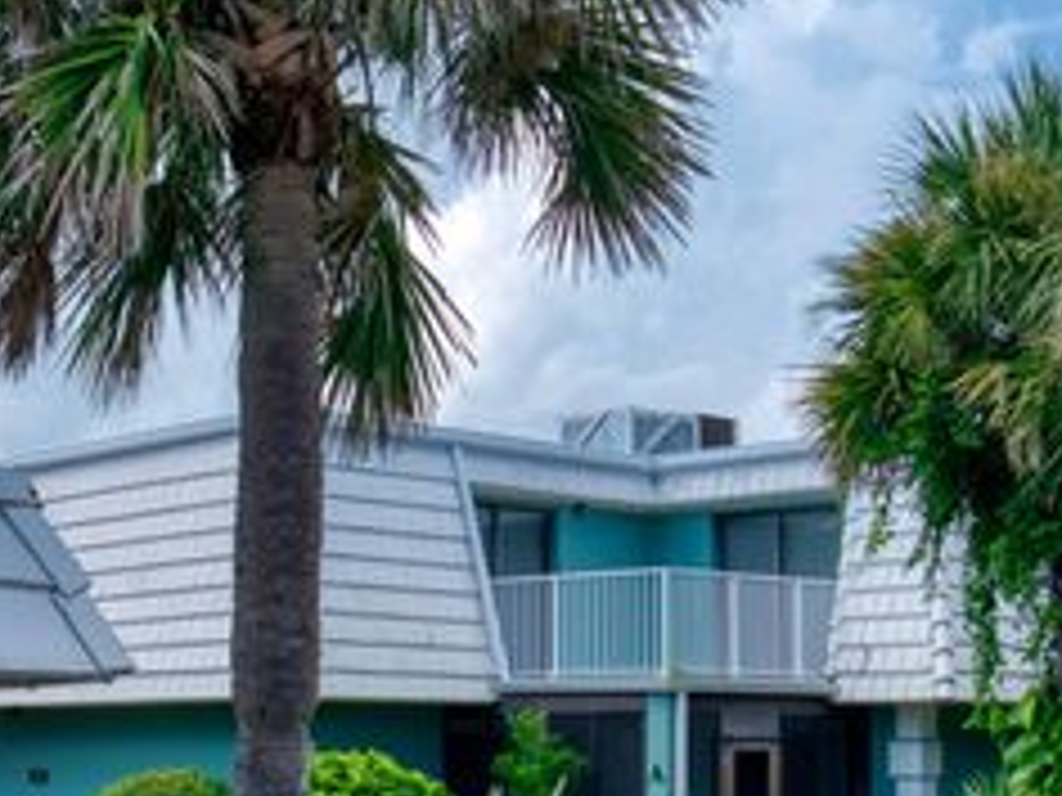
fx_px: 2209
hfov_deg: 26.6
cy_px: 744
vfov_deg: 20.0
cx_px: 238
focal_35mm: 72
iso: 200
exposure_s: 1/100
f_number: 9
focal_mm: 17
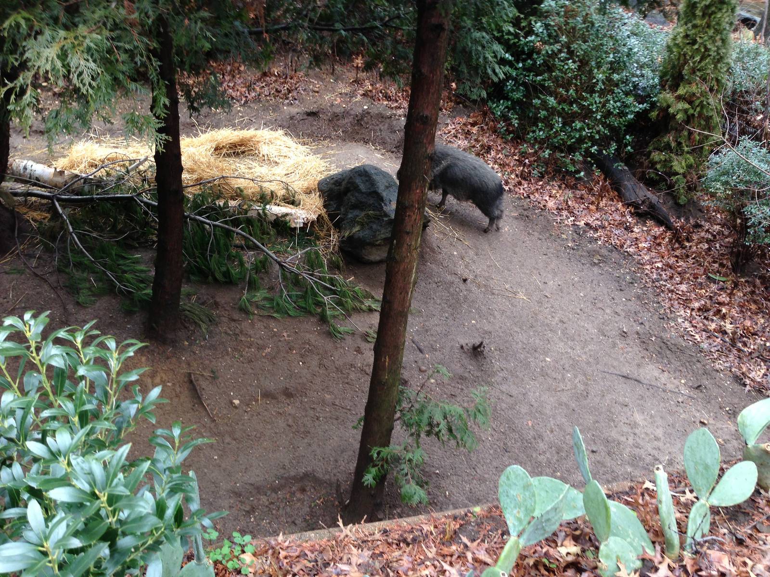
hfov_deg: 55.4
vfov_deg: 42.9
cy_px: 288
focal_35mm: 33
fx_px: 734
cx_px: 385
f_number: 2.4
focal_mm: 4.13
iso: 64
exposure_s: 1/60
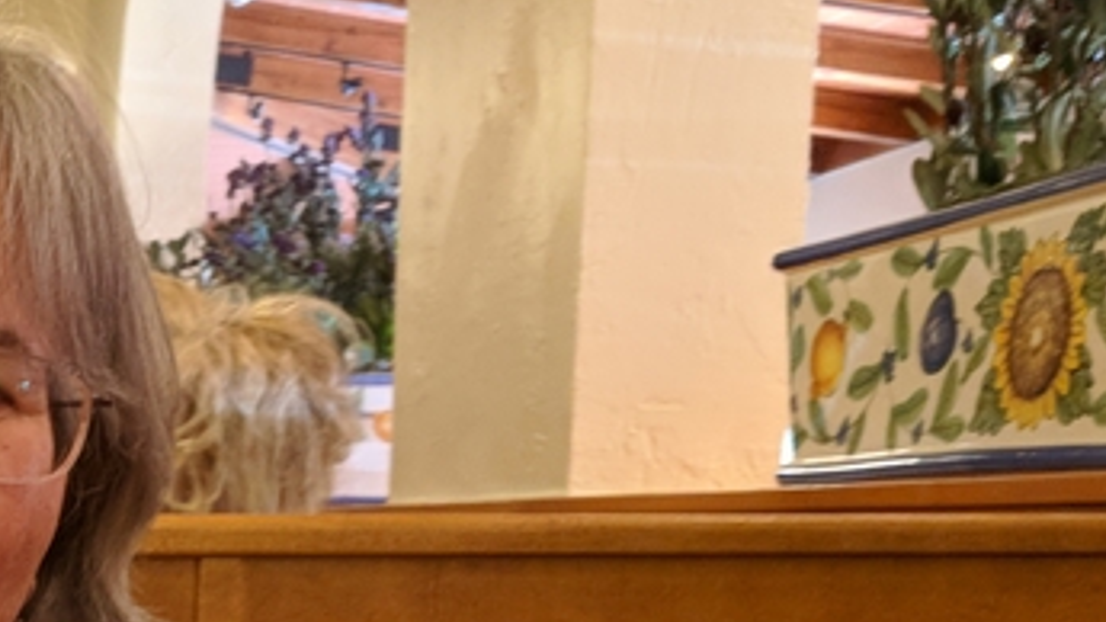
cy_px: 952
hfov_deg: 23.4
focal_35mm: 84
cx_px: -183
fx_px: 2463
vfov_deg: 13.5
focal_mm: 4.67
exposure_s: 1/30
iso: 596
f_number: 2
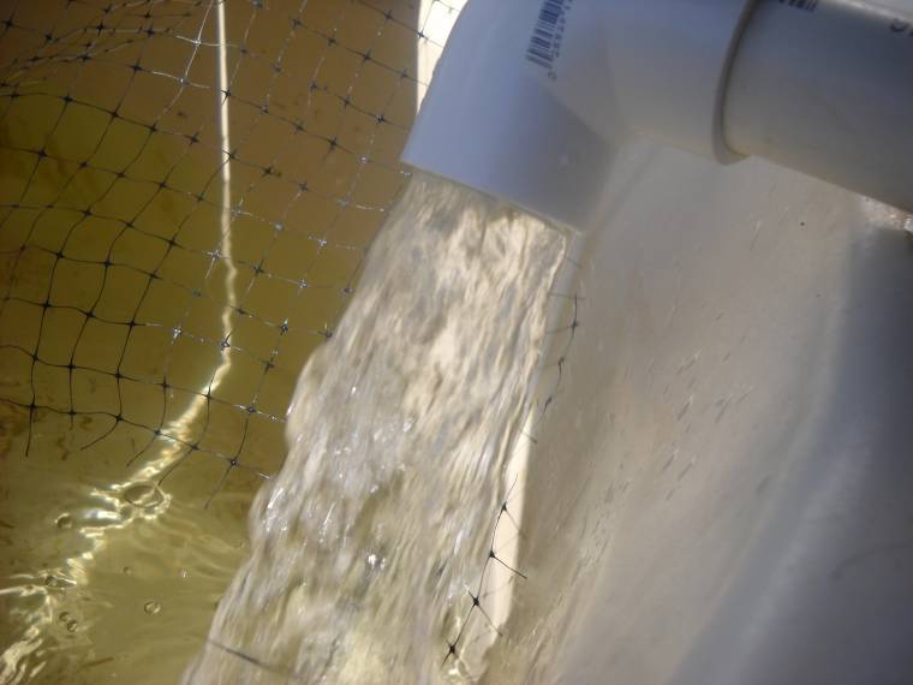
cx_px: 456
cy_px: 342
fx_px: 1081
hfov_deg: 45.8
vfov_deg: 35.1
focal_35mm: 41
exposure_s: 1/309
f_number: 5.5
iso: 64
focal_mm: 6.72
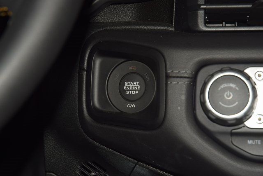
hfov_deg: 19.5
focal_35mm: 105
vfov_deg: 13.0
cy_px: 88
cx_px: 132
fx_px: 767
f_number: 8
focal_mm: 70
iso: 100
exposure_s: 1/125
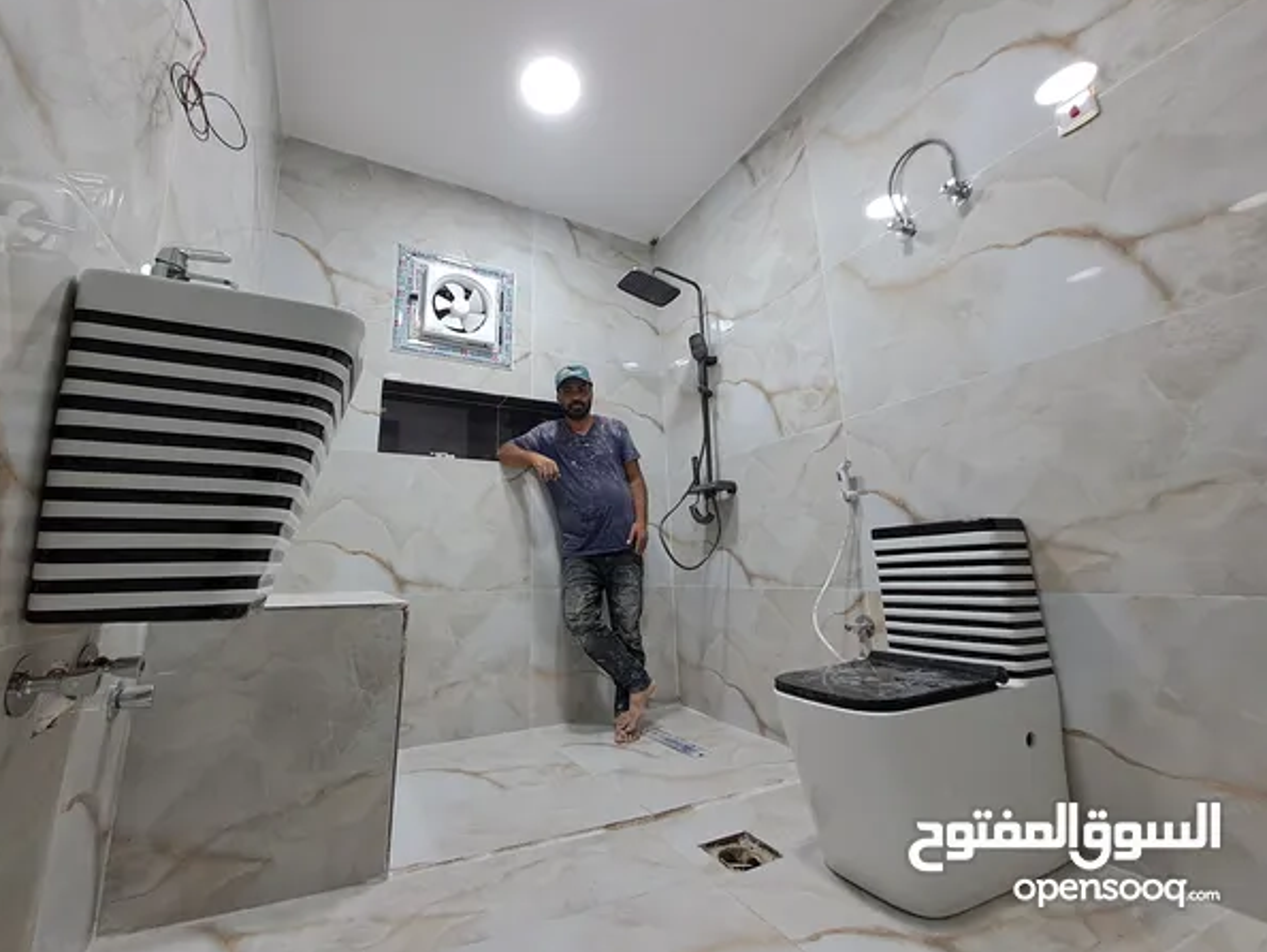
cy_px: 446
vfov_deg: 85.6
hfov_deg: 101.9
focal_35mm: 14
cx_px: 589
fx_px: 513
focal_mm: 1.42
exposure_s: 1/50
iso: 160
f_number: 2.2
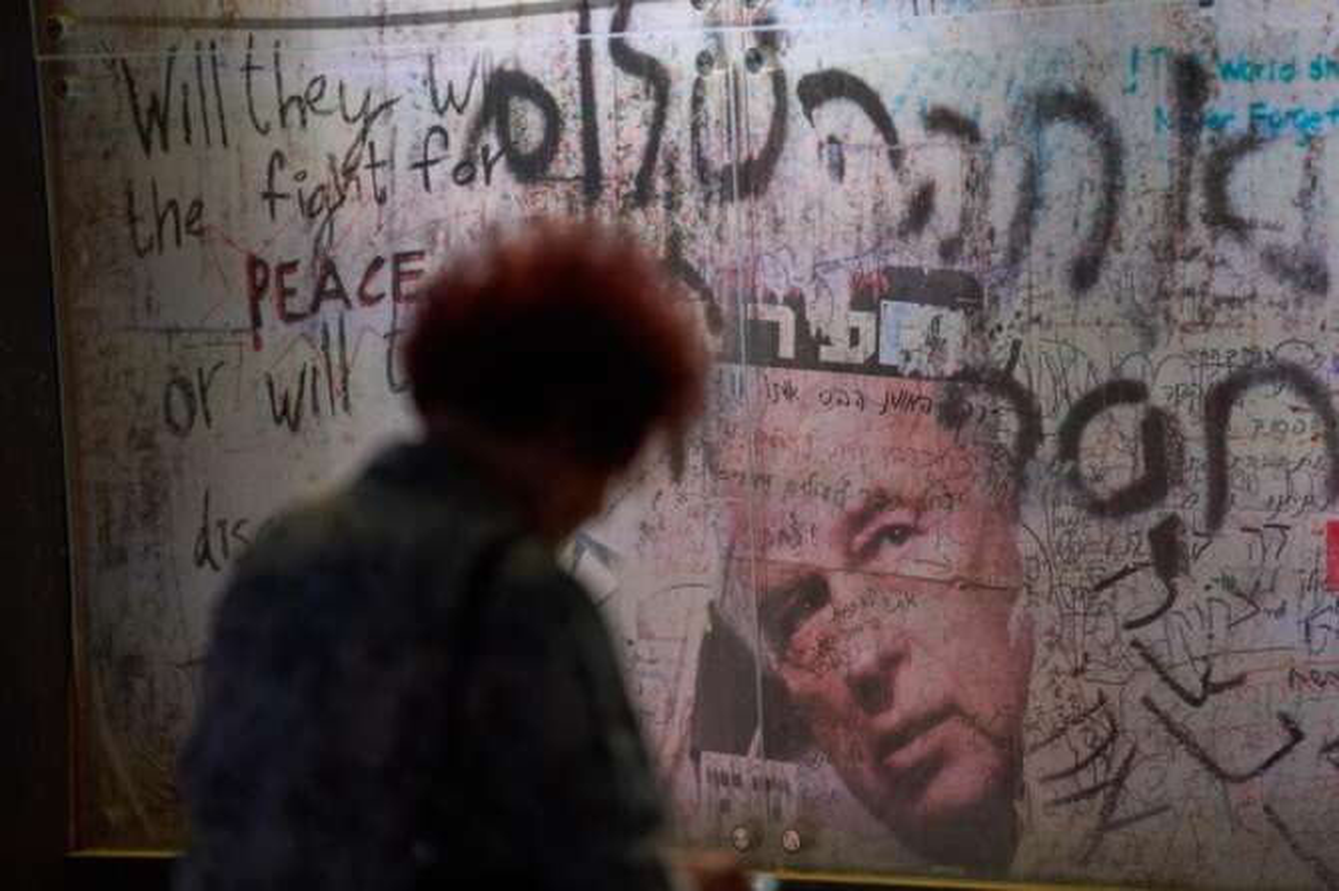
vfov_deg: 6.9
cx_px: 670
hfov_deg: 10.3
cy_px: 446
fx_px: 7435
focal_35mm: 200
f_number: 2.8
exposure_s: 1/800
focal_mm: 200
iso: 2500
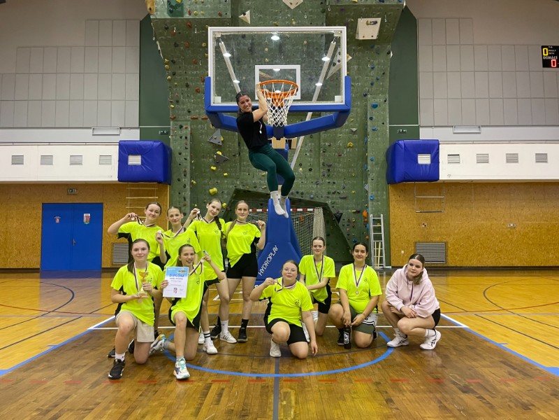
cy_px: 210
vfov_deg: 53.1
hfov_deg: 67.3
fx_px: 420
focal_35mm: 26
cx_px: 280
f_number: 1.6
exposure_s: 1/50
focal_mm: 4.2
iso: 125
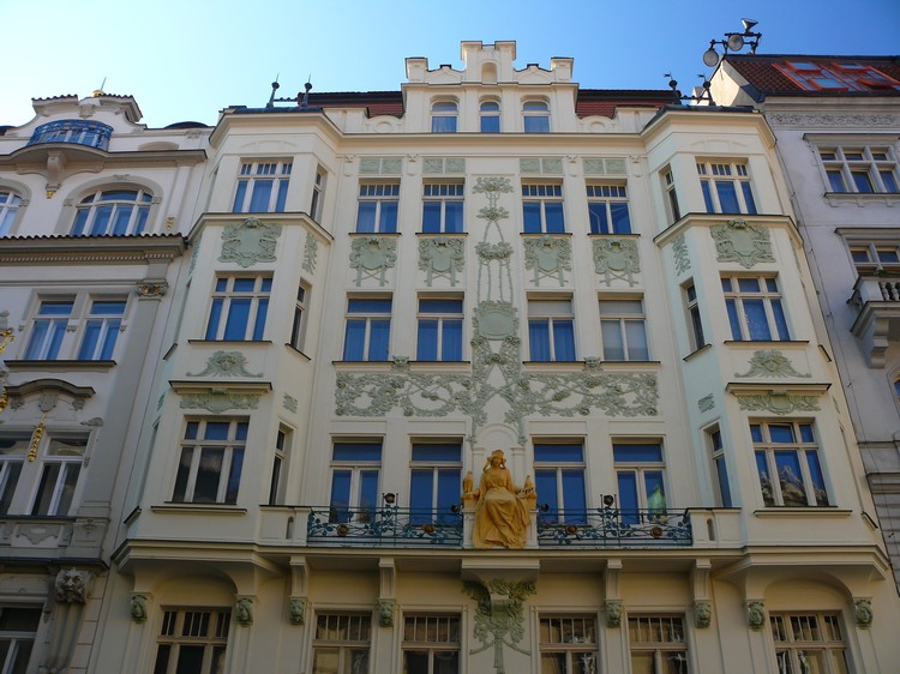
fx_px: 910
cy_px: 337
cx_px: 450
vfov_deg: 40.7
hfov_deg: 52.6
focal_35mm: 35
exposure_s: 1/125
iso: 100
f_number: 4
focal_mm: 7.4
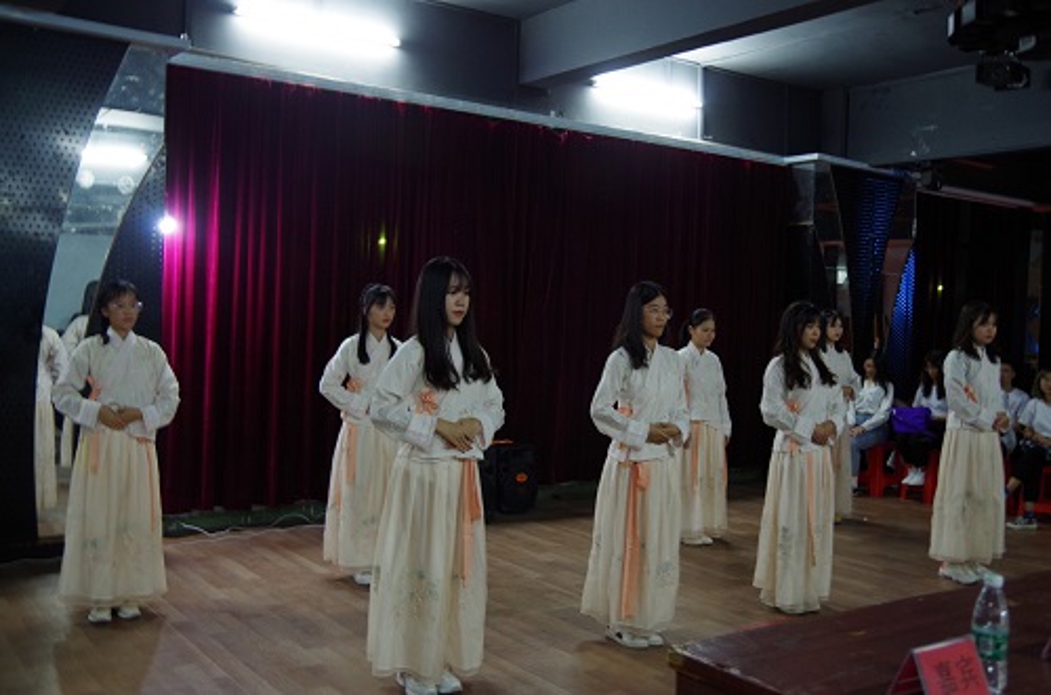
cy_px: 348
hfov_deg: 53.2
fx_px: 1049
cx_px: 526
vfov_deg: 36.7
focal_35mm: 36
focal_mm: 24
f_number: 4
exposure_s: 1/6
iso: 800
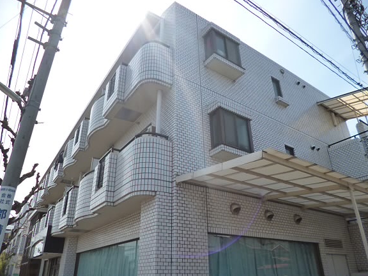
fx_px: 266
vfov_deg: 54.9
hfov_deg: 69.4
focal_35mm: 25
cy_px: 142
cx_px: 183
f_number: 2.5
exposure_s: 1/1600
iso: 160
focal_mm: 4.3
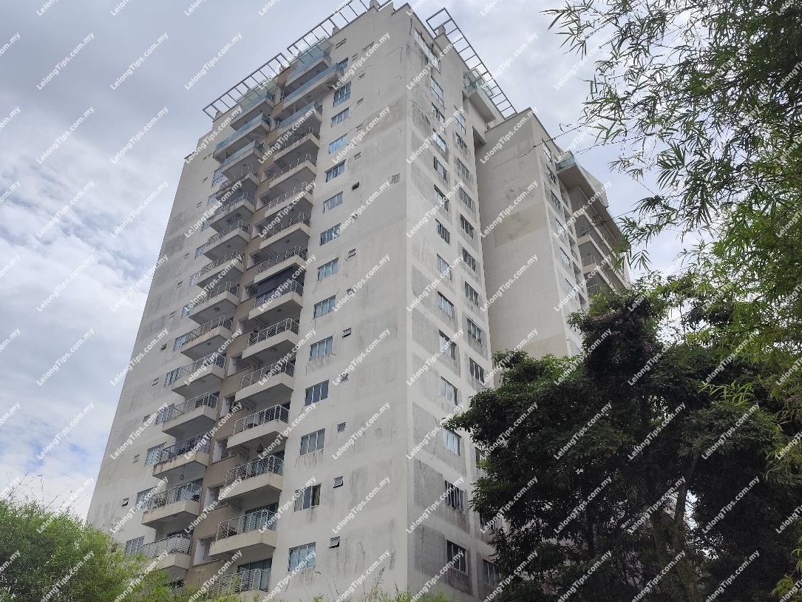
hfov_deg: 65.1
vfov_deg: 51.4
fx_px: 626
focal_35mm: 27
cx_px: 351
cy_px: 303
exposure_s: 1/1400
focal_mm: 6.14
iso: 50
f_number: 1.65
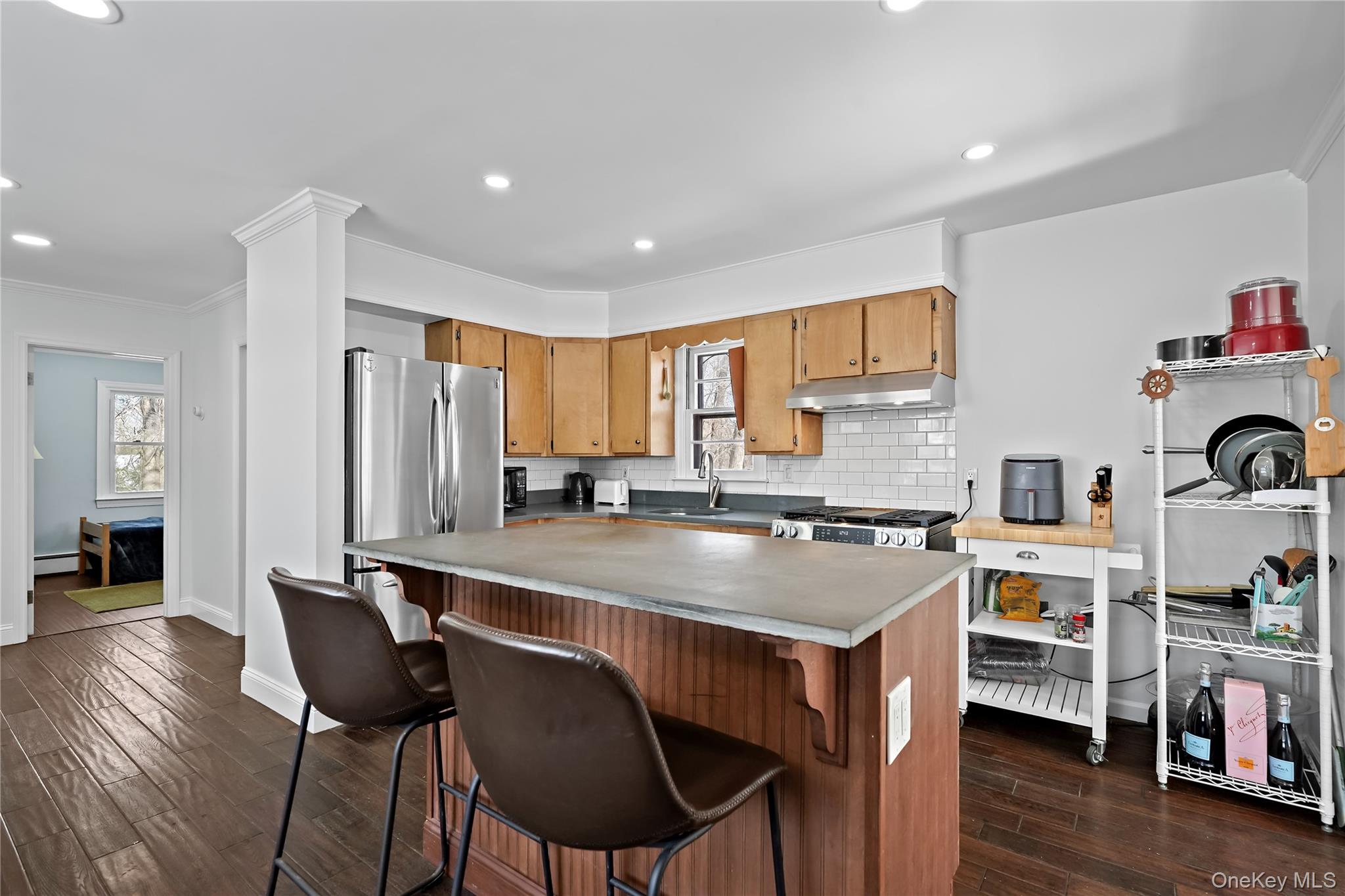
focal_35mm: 16
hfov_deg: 96.7
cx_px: 672
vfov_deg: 73.7
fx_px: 598
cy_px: 448
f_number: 7.1
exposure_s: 1/13
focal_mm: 16
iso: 250
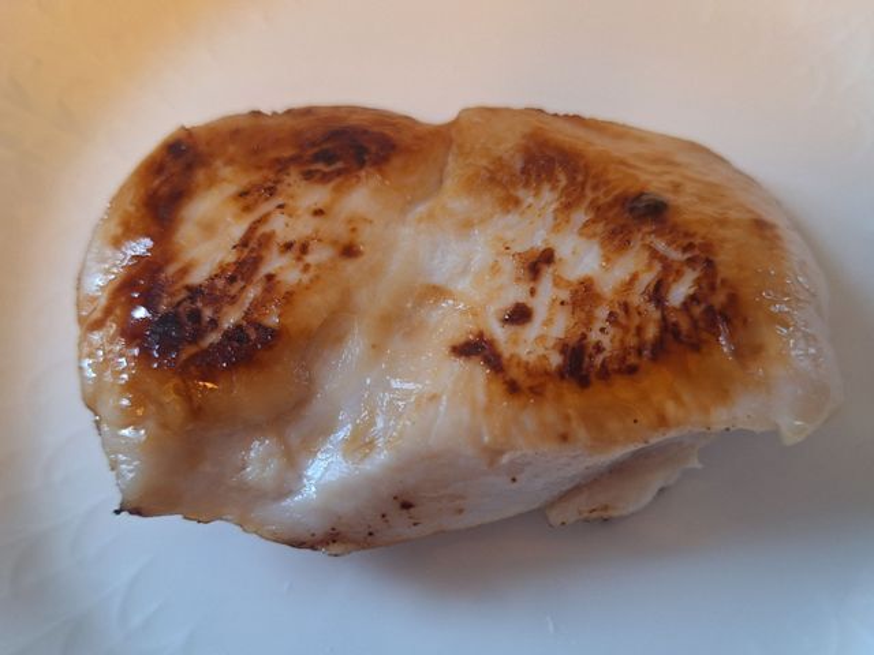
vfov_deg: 58.9
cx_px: 437
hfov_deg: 73.9
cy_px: 328
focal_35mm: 23
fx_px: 581
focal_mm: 5.54
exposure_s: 1/40
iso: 80
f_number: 1.8
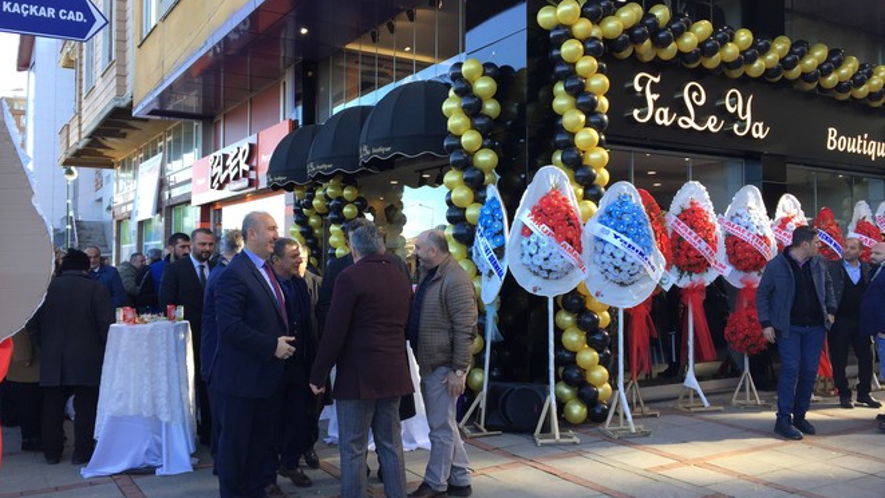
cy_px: 242
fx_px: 751
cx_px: 447
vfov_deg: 36.7
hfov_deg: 61.0
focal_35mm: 32
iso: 32
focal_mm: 4.15
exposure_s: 1/149
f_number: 2.2
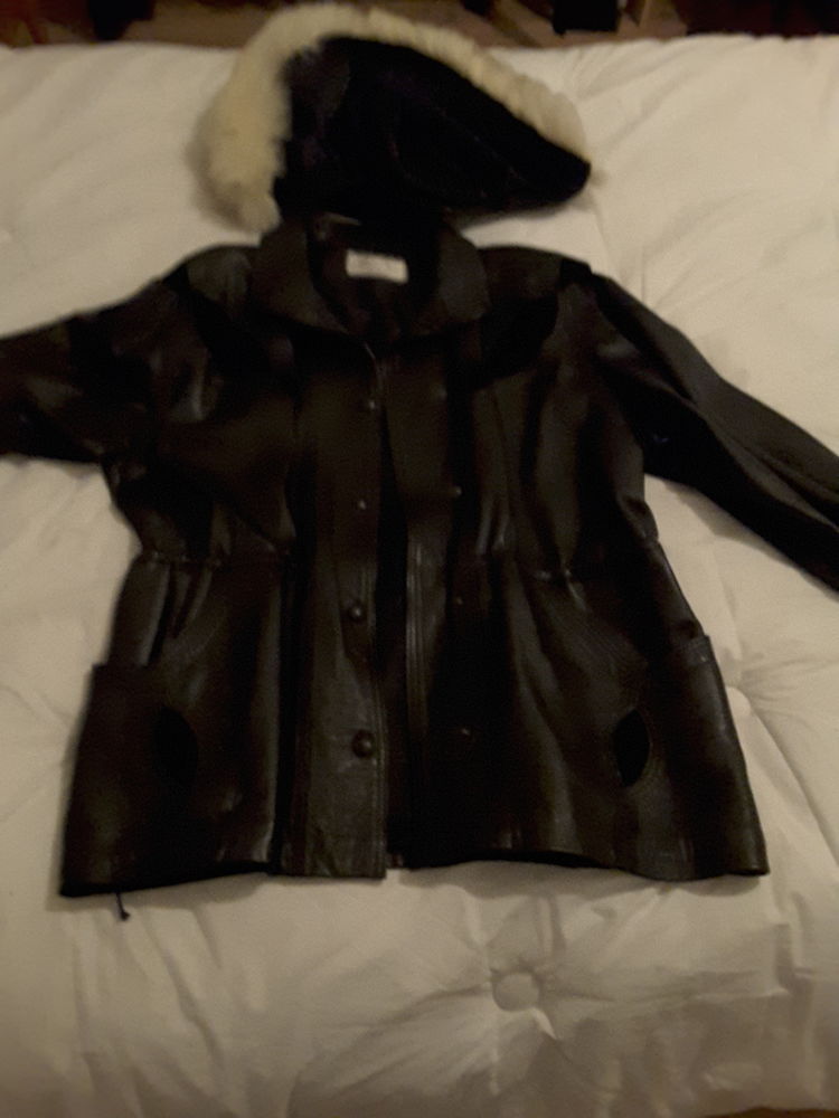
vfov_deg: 58.4
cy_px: 559
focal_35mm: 31
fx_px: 1002
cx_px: 420
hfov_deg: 45.4
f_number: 1.9
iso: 500
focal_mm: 2.9
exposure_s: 1/17
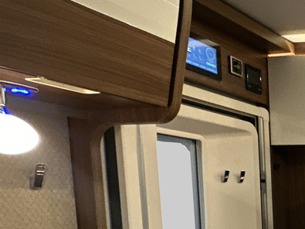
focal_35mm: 51
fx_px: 449
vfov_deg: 26.6
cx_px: 493
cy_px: 244
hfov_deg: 25.0
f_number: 2.2
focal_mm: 2.22
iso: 400
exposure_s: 1/60
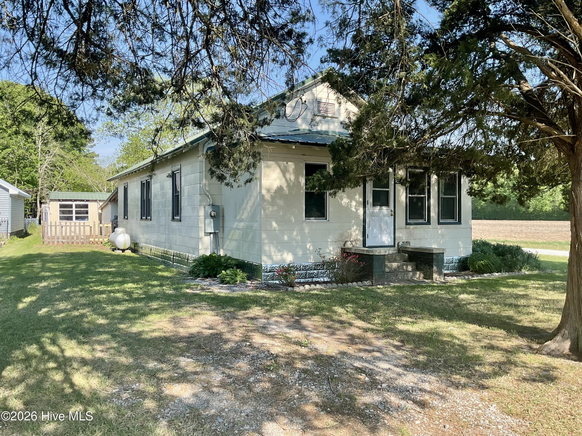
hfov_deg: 61.7
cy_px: 218
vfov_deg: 48.2
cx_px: 291
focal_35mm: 29
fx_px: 488
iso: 16
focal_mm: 3
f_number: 1.8
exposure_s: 1/540
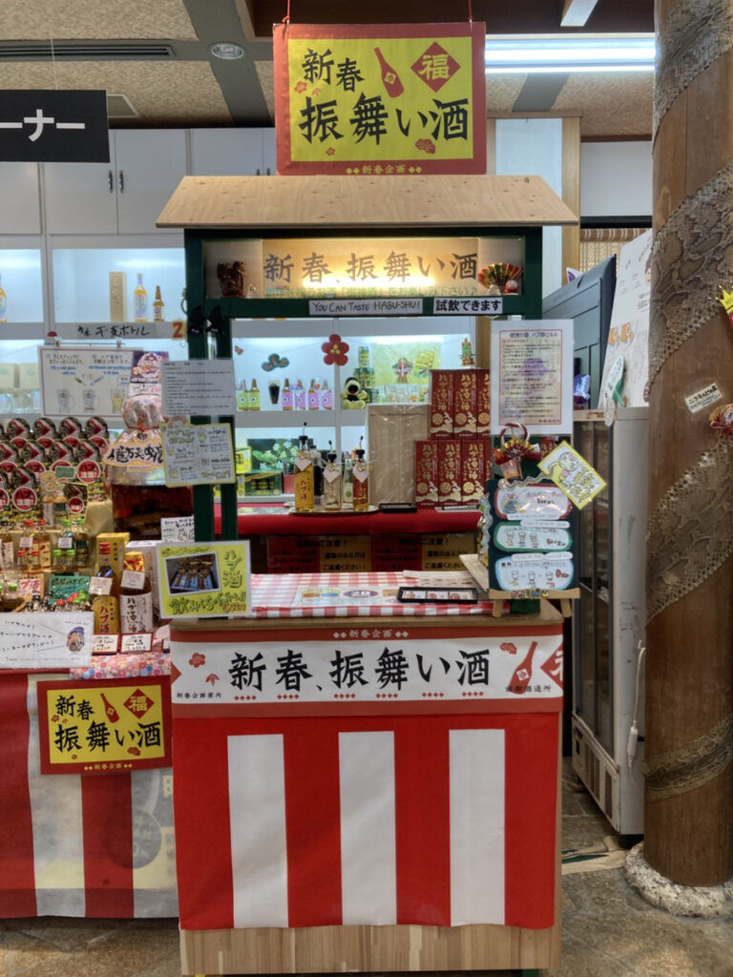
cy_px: 488
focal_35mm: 28
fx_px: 791
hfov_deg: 49.7
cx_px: 366
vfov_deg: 63.4
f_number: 1.8
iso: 64
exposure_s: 1/60
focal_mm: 3.99
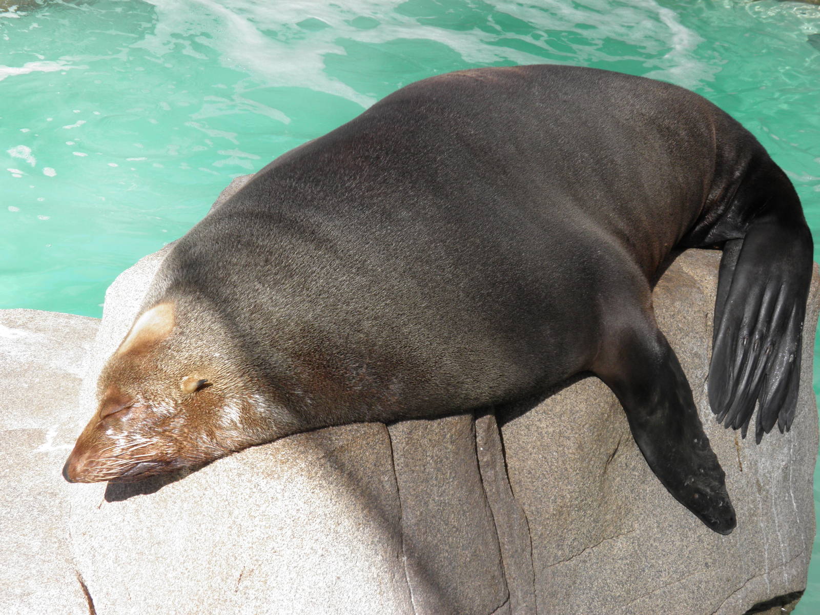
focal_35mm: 80
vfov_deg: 18.4
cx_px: 410
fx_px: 1895
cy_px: 308
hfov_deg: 24.4
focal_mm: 14.4
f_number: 5.5
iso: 50
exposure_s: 1/100
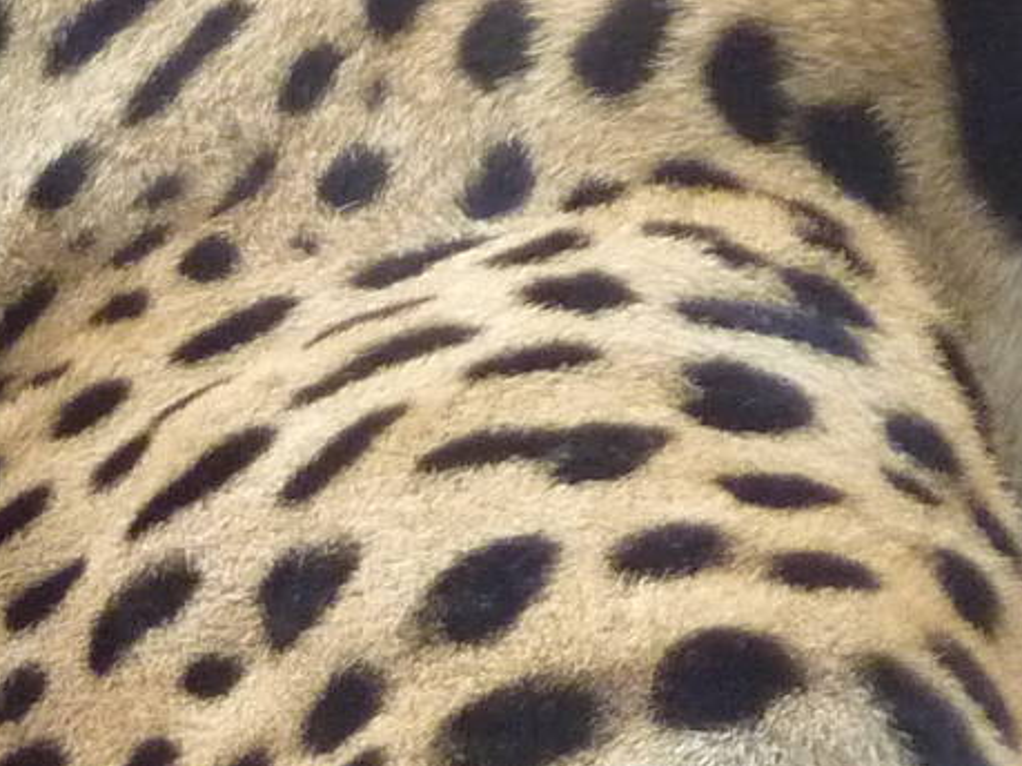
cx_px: -510
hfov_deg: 2.3
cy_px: 853
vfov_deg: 1.7
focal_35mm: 850
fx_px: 25089
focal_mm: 27.8
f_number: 4.5
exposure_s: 1/40
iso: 400
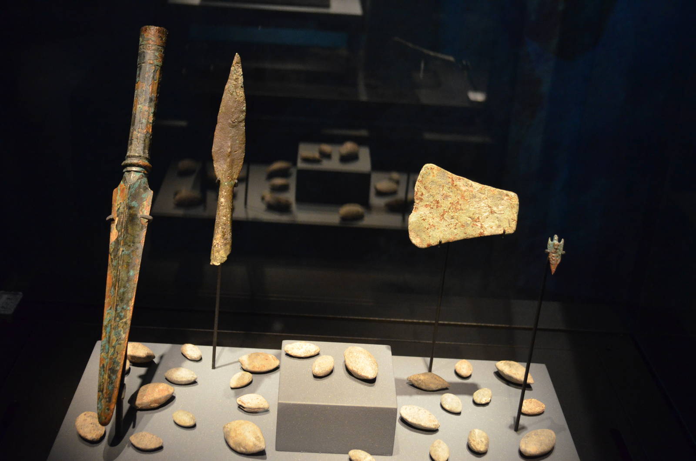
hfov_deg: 39.0
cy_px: 230
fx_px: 984
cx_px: 348
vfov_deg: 26.4
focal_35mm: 51
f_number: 5
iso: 2800
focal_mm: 34
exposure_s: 1/30
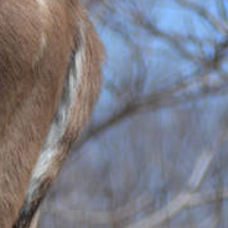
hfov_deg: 1.1
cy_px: 149
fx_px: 12010
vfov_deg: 1.1
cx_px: -592
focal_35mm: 1612
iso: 400
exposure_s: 1/1600
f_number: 6.3
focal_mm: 145
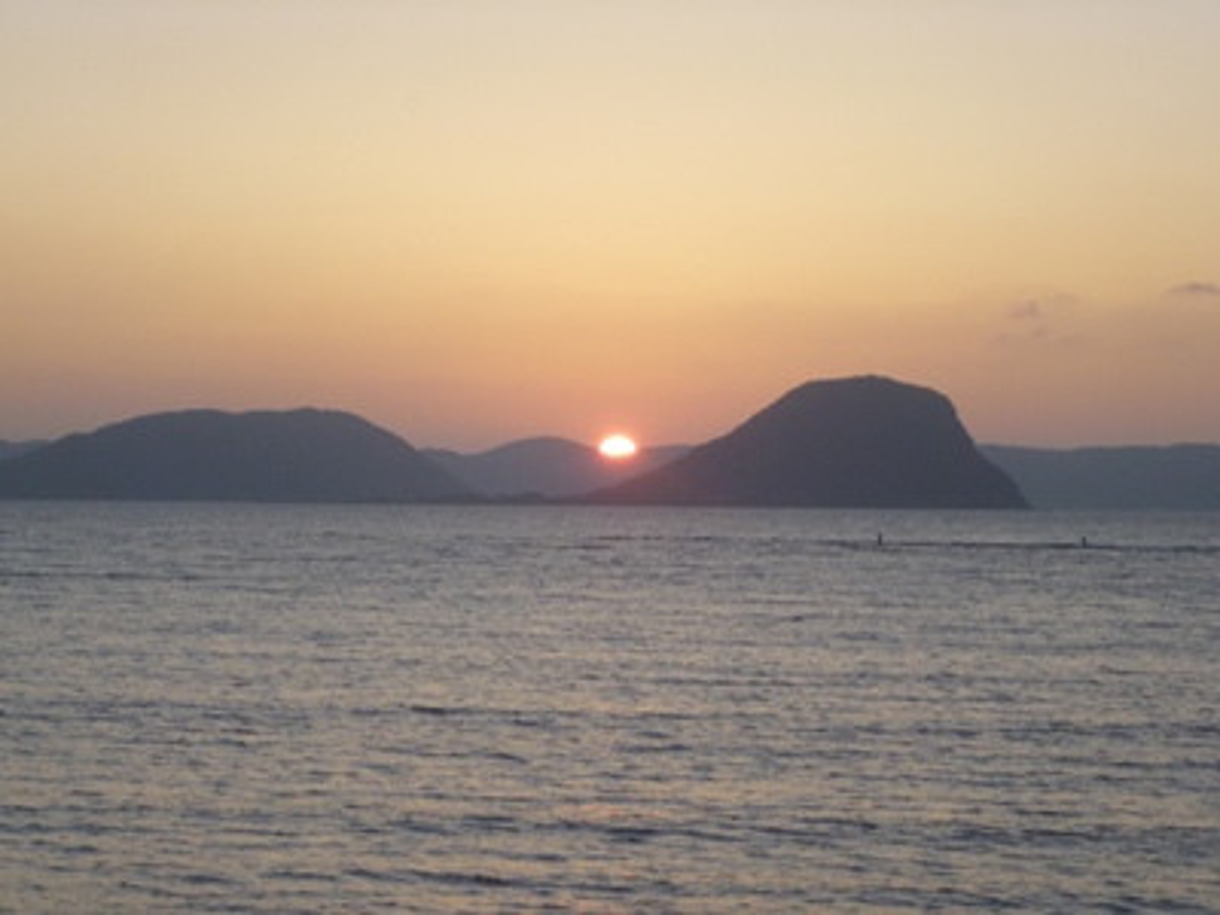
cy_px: 458
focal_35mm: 112
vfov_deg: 13.2
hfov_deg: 17.6
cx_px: 610
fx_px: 3947
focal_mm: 20
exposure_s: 1/125
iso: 200
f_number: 6.5
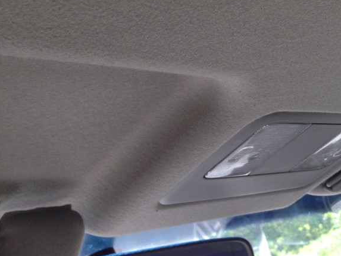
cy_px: 48
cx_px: 303
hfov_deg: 31.3
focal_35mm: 59
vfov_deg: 24.4
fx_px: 581
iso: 80
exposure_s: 1/120
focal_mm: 4.12
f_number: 2.4
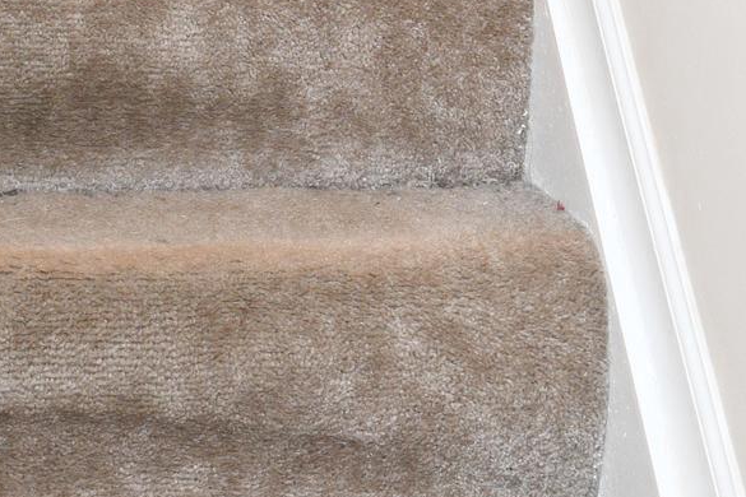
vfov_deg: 7.9
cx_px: 96
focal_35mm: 168
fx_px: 3481
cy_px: -347
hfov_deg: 12.2
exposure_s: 1/10
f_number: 8
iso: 1600
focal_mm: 32
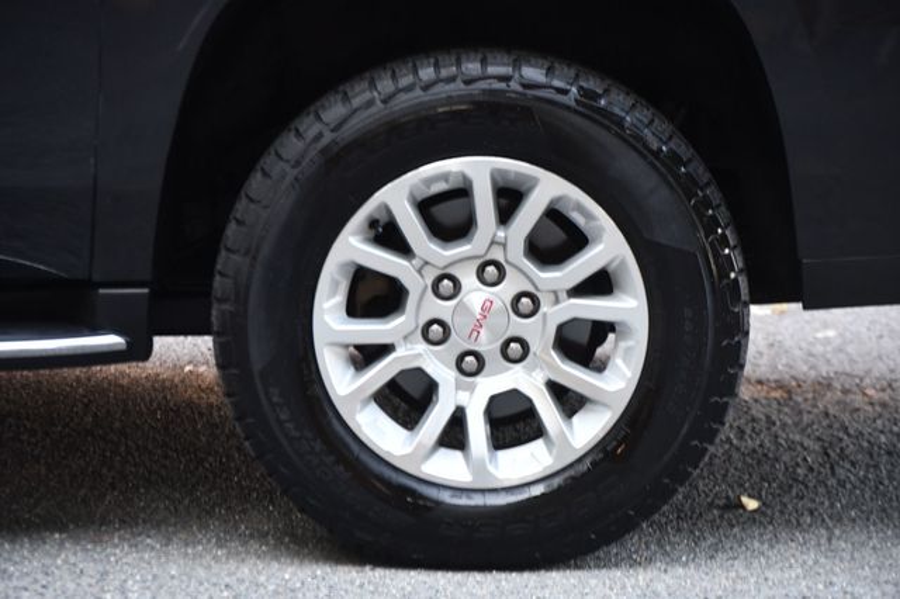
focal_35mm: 174
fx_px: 4348
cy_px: 300
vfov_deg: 7.9
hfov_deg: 11.8
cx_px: 450
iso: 1250
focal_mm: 116
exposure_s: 1/125
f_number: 4.8
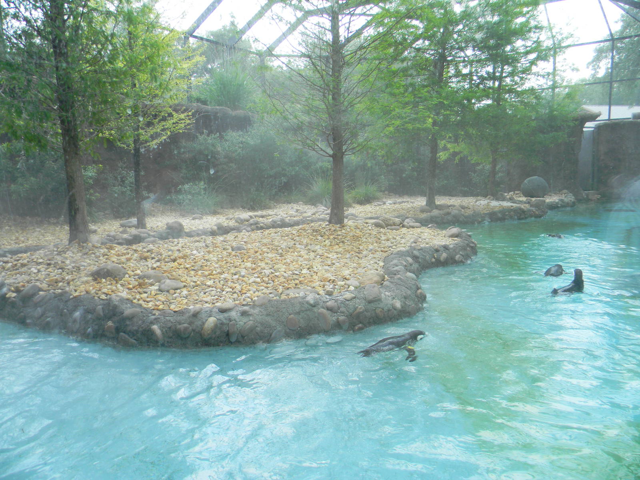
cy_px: 240
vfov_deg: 49.7
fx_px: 518
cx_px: 320
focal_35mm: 28
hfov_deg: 63.4
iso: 80
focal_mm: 5
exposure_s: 1/95.7
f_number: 3.5
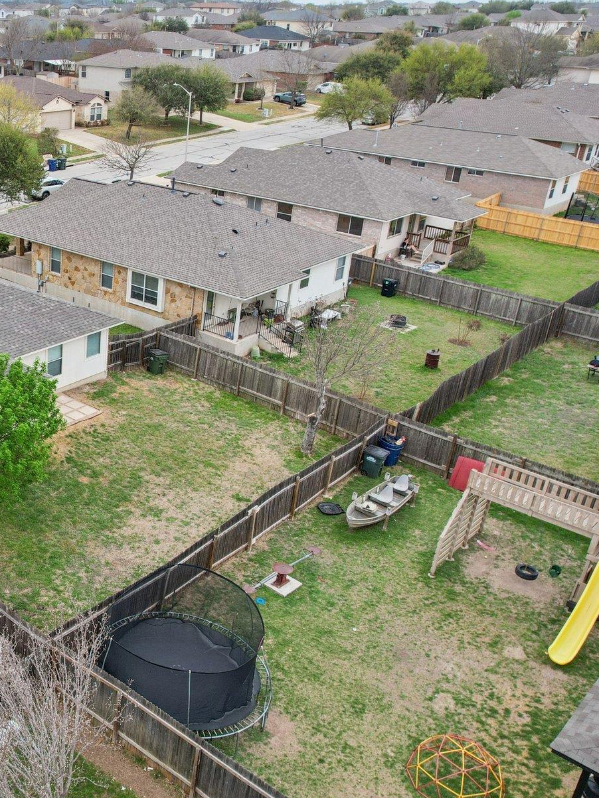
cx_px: 5
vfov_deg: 51.4
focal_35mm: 36
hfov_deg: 35.9
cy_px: 396
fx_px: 831
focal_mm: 8.4
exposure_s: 1/350
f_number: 2.8
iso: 150
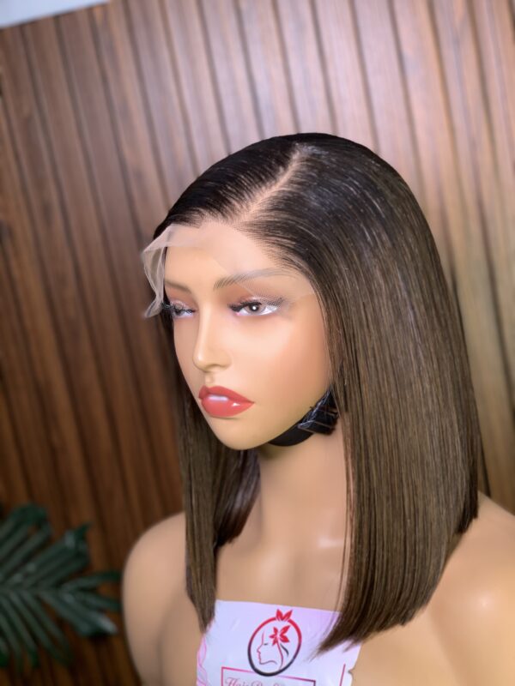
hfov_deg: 28.0
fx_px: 1032
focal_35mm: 52
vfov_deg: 36.8
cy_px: 343
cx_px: 258
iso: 16
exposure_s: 1/103
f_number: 2.4
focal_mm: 6
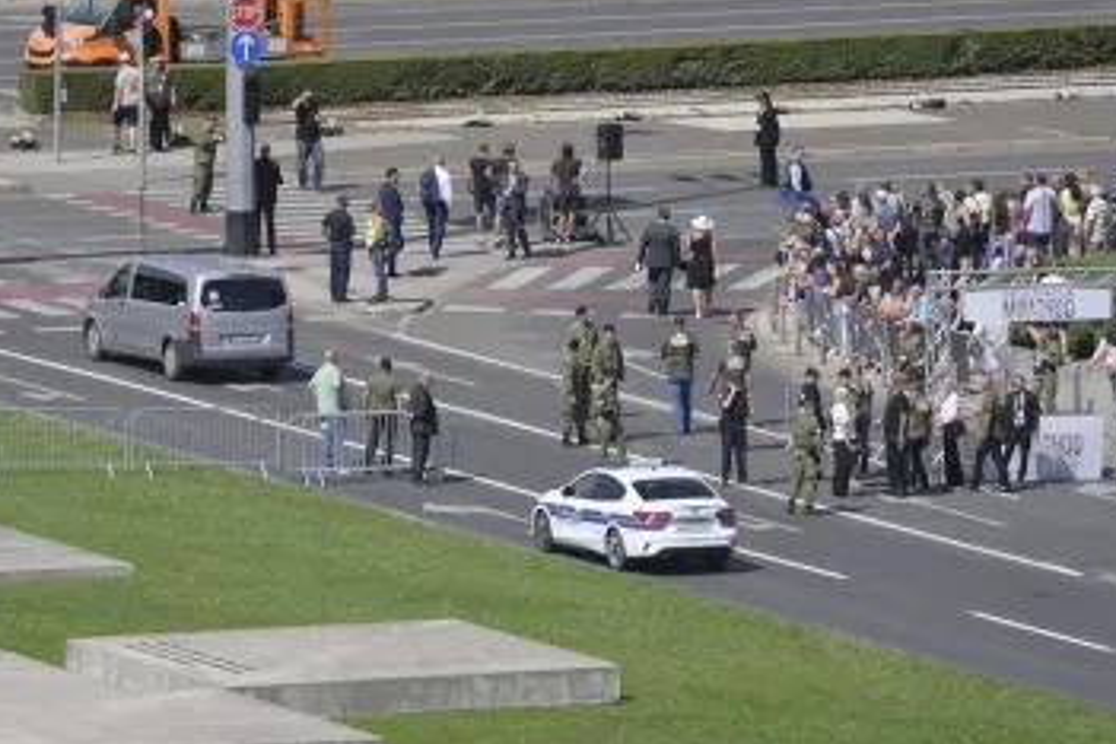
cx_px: 461
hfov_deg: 3.1
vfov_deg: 2.0
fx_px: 20830
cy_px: 134
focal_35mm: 672
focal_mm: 310
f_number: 4
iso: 100
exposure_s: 1/1600
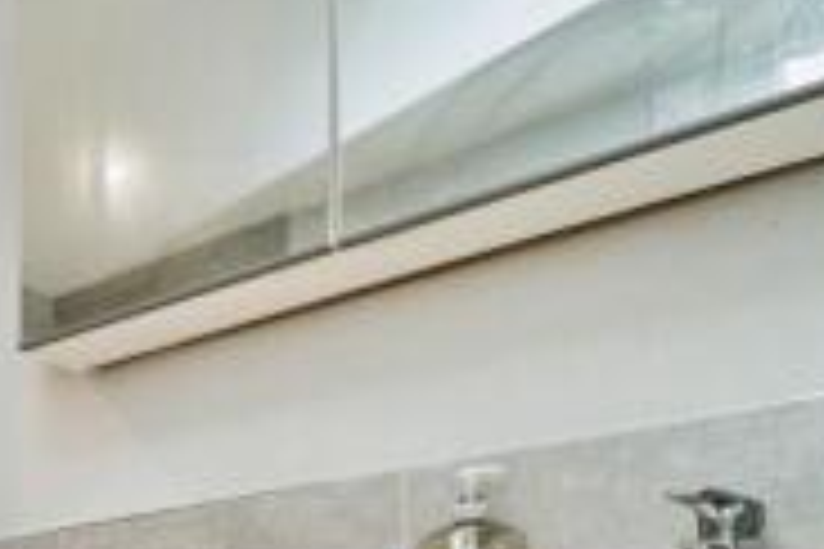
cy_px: 808
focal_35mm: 50
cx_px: -304
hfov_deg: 29.7
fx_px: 1144
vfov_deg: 22.5
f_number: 8
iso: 400
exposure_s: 1/40
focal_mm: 14
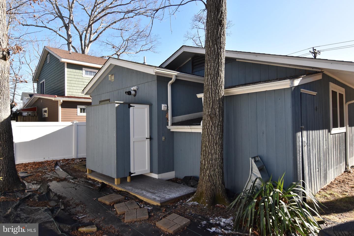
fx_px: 221
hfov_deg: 77.3
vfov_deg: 56.2
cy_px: 118
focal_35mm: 22
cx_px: 177
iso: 800
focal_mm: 15
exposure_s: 1/500
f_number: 11
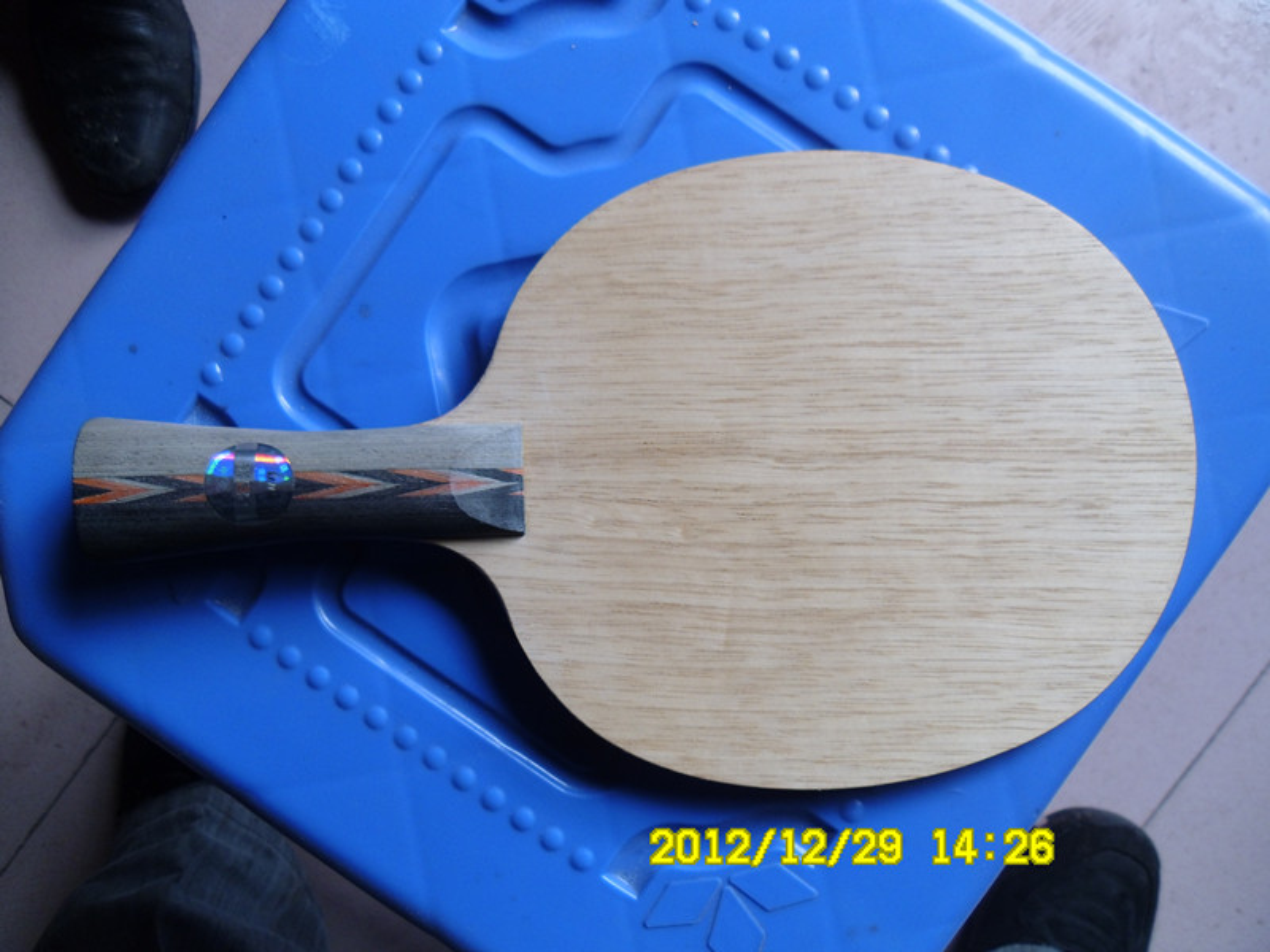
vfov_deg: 45.4
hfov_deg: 58.4
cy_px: 476
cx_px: 635
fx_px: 1137
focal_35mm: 31
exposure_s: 1/47
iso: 100
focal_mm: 5.6
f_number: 3.3
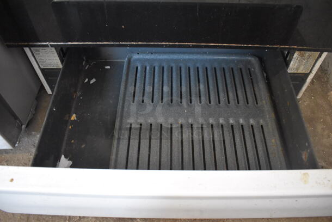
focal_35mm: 27
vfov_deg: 48.0
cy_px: 111
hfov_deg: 67.3
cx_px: 166
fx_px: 249
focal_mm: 18
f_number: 3.5
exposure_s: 1/125
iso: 5000
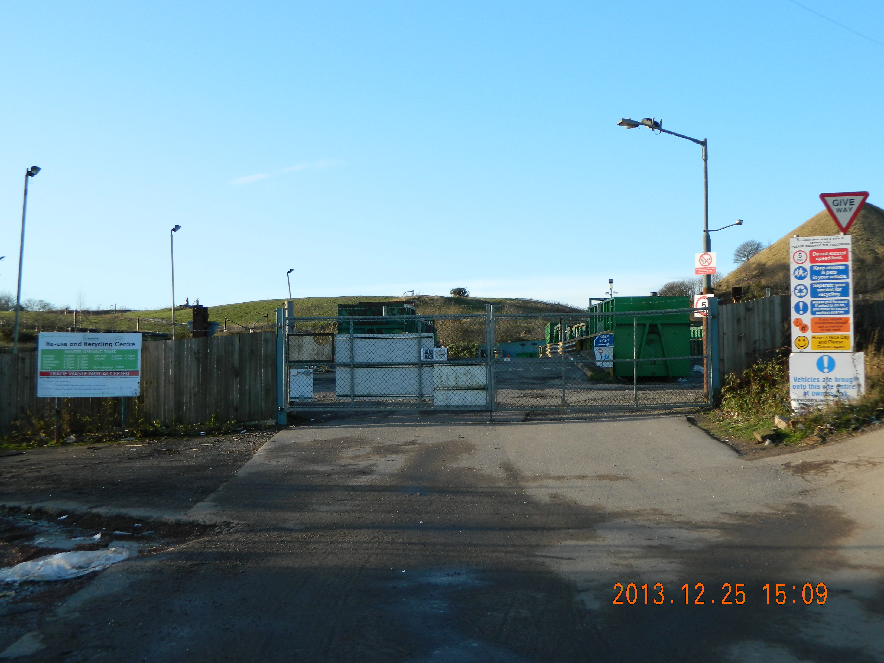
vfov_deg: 35.1
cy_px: 332
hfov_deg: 45.8
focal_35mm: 41
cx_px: 442
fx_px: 1047
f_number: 3.5
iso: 80
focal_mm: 7.3
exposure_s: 1/250
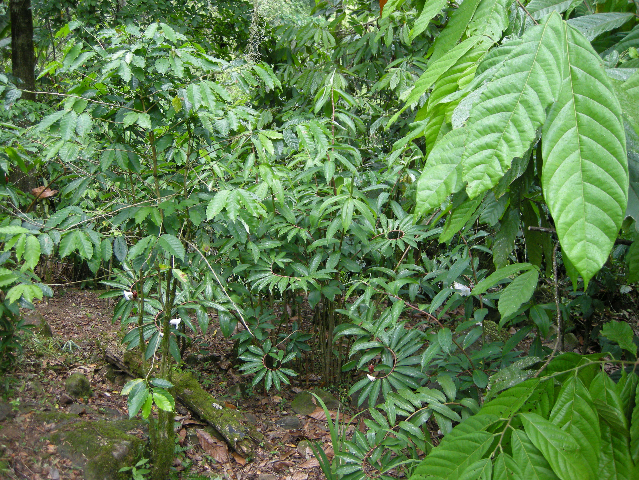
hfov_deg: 52.6
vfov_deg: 40.7
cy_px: 240
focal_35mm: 35
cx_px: 320
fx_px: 646
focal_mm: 7.5
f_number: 2.7
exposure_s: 1/68.2
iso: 175
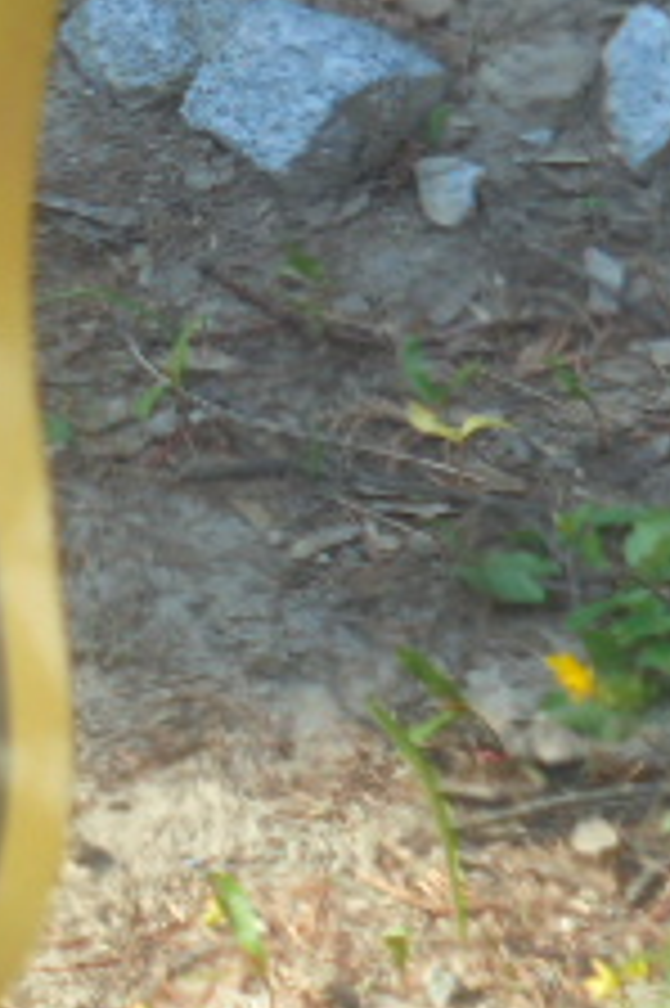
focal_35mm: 128
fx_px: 3579
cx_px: -755
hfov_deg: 9.8
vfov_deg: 15.9
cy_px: 171
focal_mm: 7.8
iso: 100
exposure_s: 1/125
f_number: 4.5
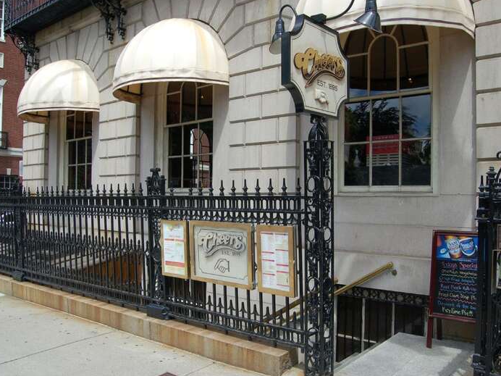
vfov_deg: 46.8
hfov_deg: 59.9
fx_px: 434
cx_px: 259
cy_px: 188
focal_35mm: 30
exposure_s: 1/250
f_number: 8
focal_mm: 18
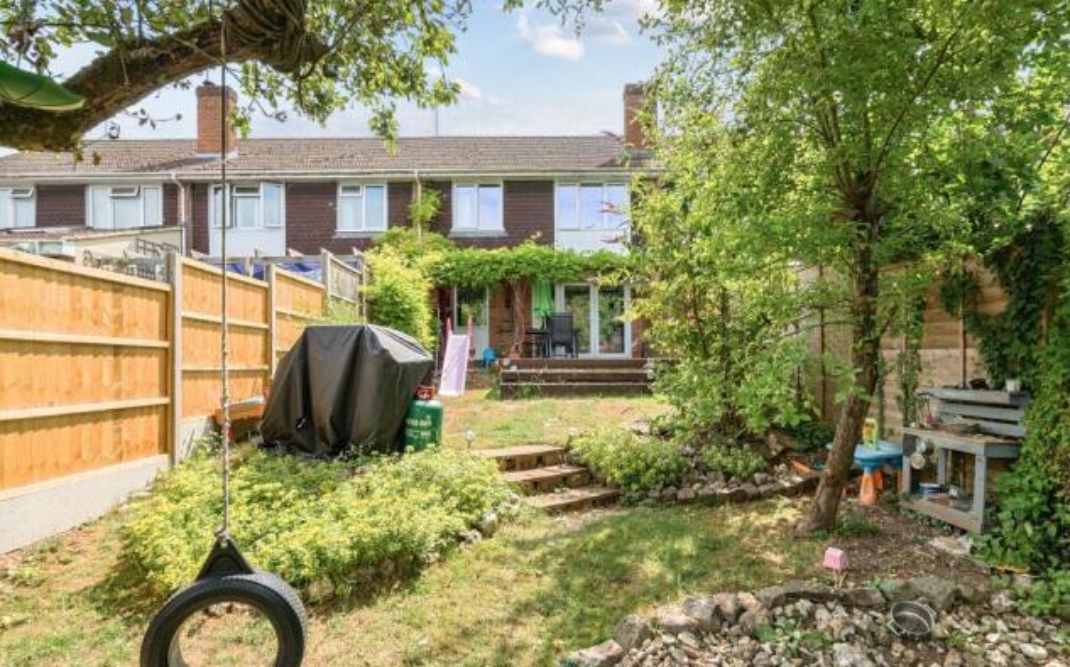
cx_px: 550
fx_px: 554
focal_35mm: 19
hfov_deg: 88.0
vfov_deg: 62.1
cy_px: 352
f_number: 8
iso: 400
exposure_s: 1/320
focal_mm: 12
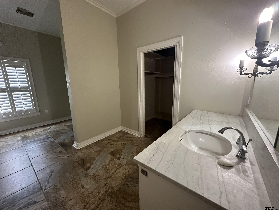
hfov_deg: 102.1
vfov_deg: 85.7
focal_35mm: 14
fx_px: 113
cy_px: 105
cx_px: 140
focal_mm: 2.22
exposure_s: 1/60
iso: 400
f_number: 2.2
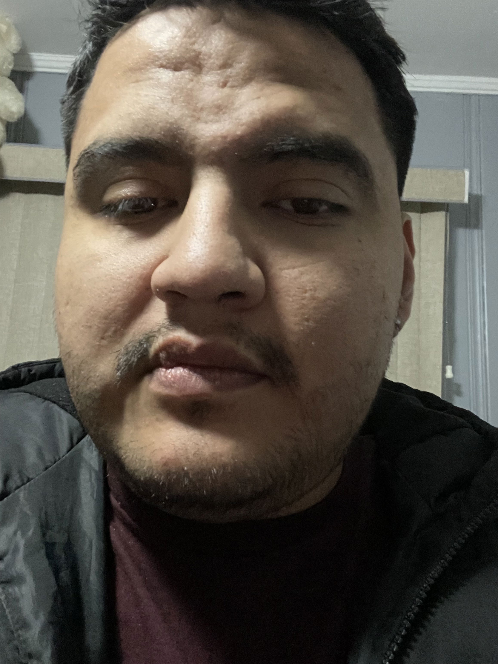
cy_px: 332
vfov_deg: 60.0
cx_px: 249
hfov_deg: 46.8
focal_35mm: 30
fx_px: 575
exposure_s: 1/15
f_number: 2.2
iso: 1000
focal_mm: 2.71
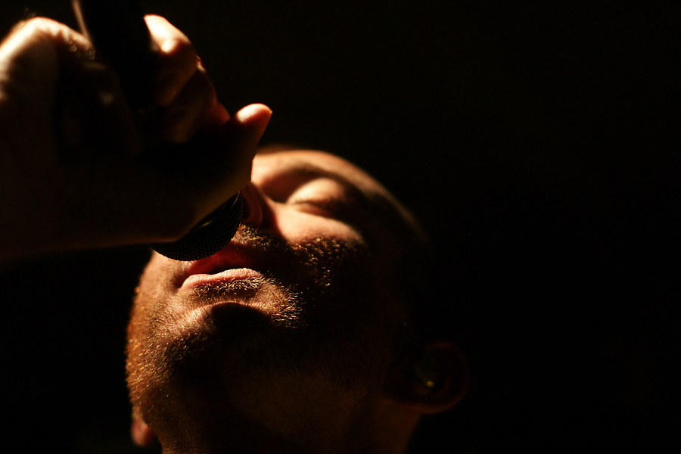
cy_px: 227
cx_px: 340
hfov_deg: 27.0
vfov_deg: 18.2
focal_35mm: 75
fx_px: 1419
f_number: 2
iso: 800
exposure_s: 1/125
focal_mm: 50
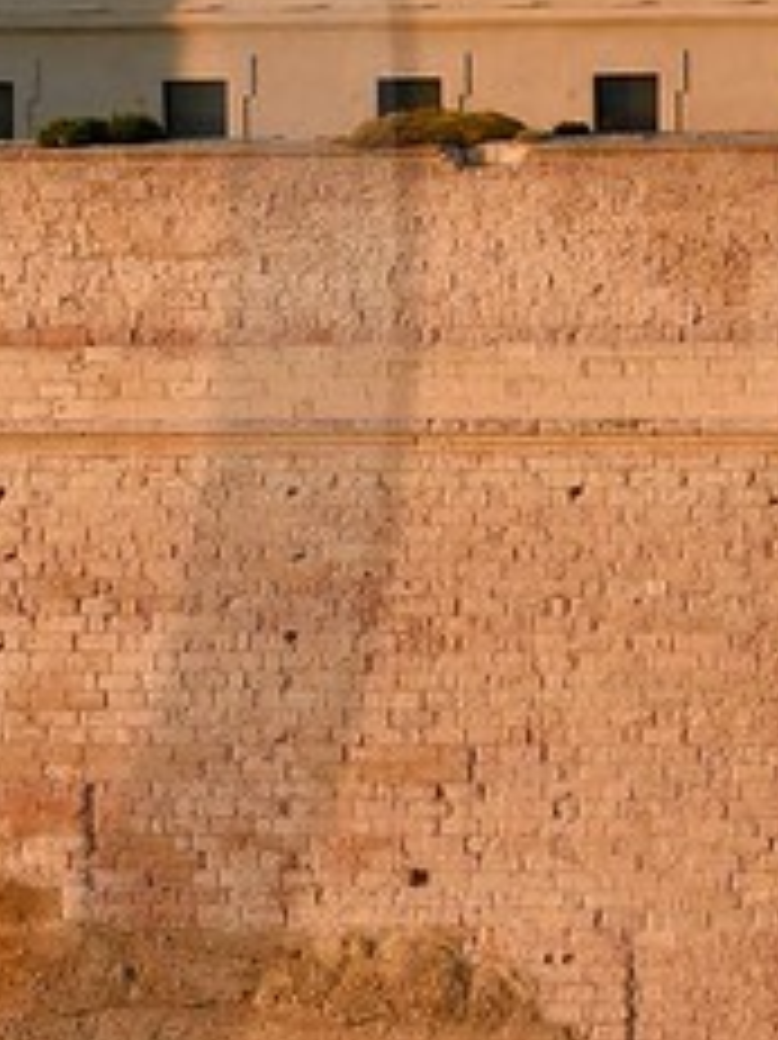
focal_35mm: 500
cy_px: 212
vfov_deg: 4.0
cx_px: -1462
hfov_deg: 2.9
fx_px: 14997
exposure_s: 1/320
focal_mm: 75
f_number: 5.6
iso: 200
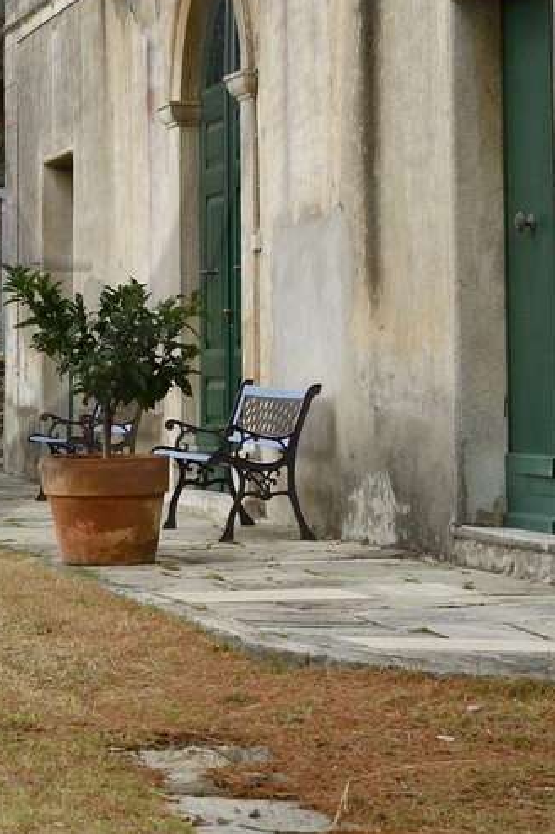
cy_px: 66
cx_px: -272
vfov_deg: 14.9
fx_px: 3147
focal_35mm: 136
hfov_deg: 9.8
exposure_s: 1/200
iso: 400
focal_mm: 42
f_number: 7.1
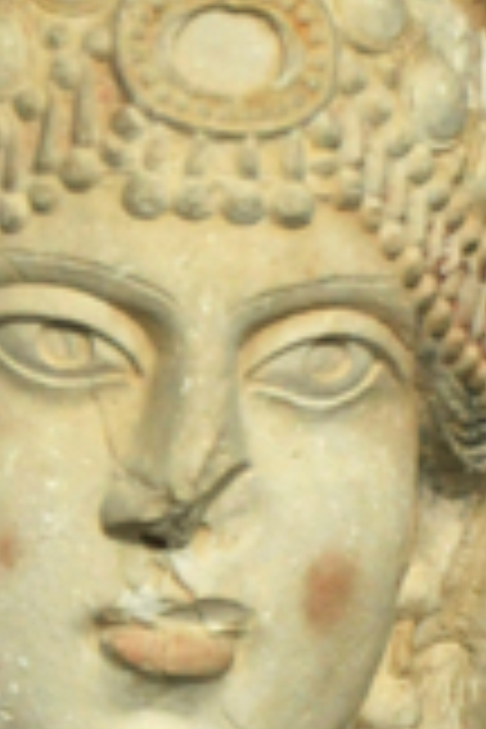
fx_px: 6196
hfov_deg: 4.5
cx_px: 137
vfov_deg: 6.7
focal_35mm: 306
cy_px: 990
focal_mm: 50
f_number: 4.5
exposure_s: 1/80
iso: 1000
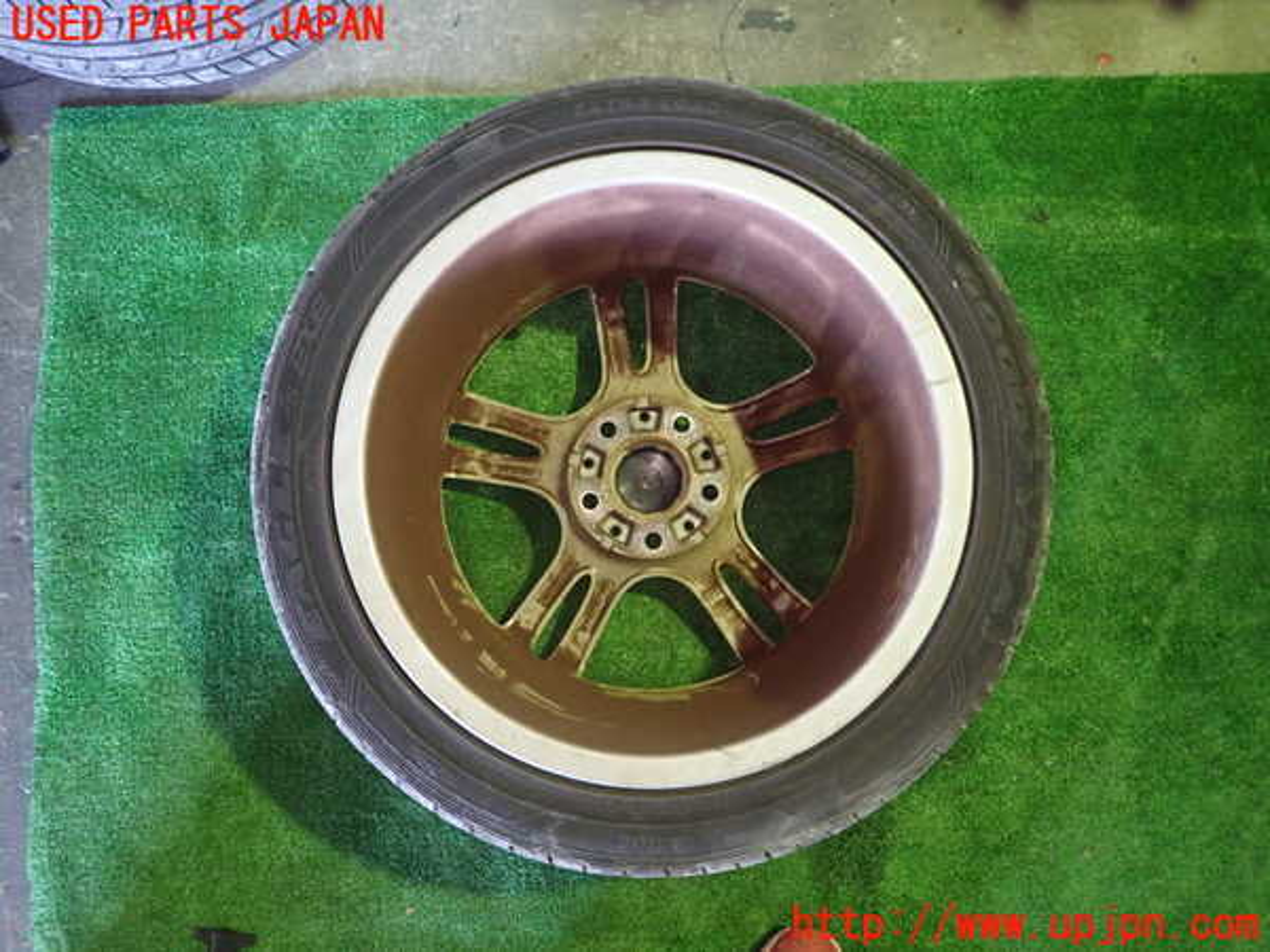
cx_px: 635
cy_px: 476
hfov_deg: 69.4
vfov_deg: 54.9
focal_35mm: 25
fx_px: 917
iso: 800
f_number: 2
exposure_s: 1/30
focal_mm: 4.5
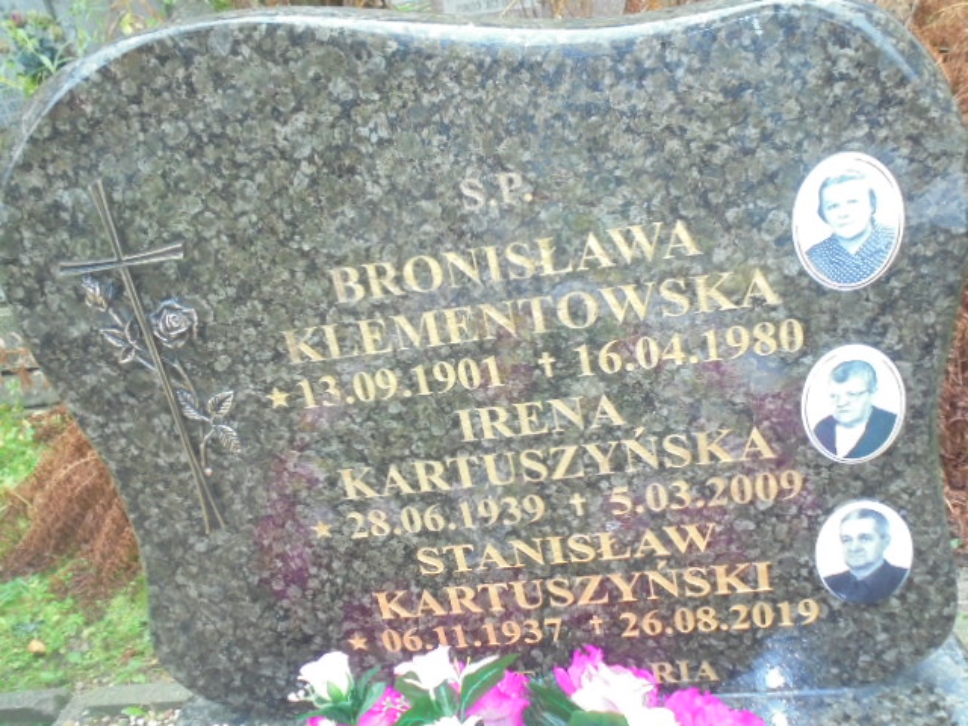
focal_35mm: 38
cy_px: 363
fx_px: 1063
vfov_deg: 37.7
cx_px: 484
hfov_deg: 49.0
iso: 400
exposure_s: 1/30
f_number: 4.2
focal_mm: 6.9
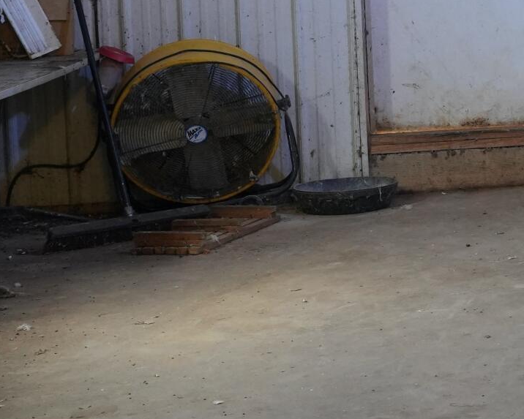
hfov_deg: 13.6
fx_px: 1830
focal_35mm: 118
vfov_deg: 12.9
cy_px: 14
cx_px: 1083
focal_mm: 30
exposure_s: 1/13
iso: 2000
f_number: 8
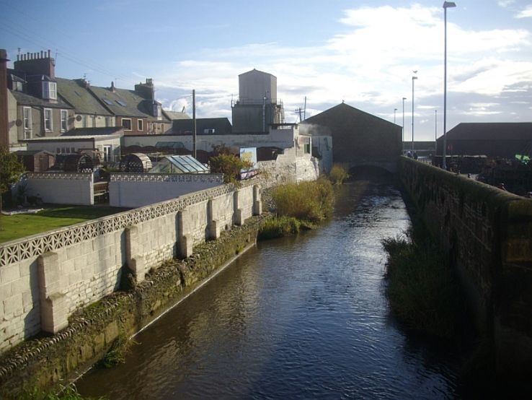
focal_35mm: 37
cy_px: 200
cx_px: 266
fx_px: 569
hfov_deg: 50.1
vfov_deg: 38.7
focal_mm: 6.2
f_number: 5.6
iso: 100
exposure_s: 1/400
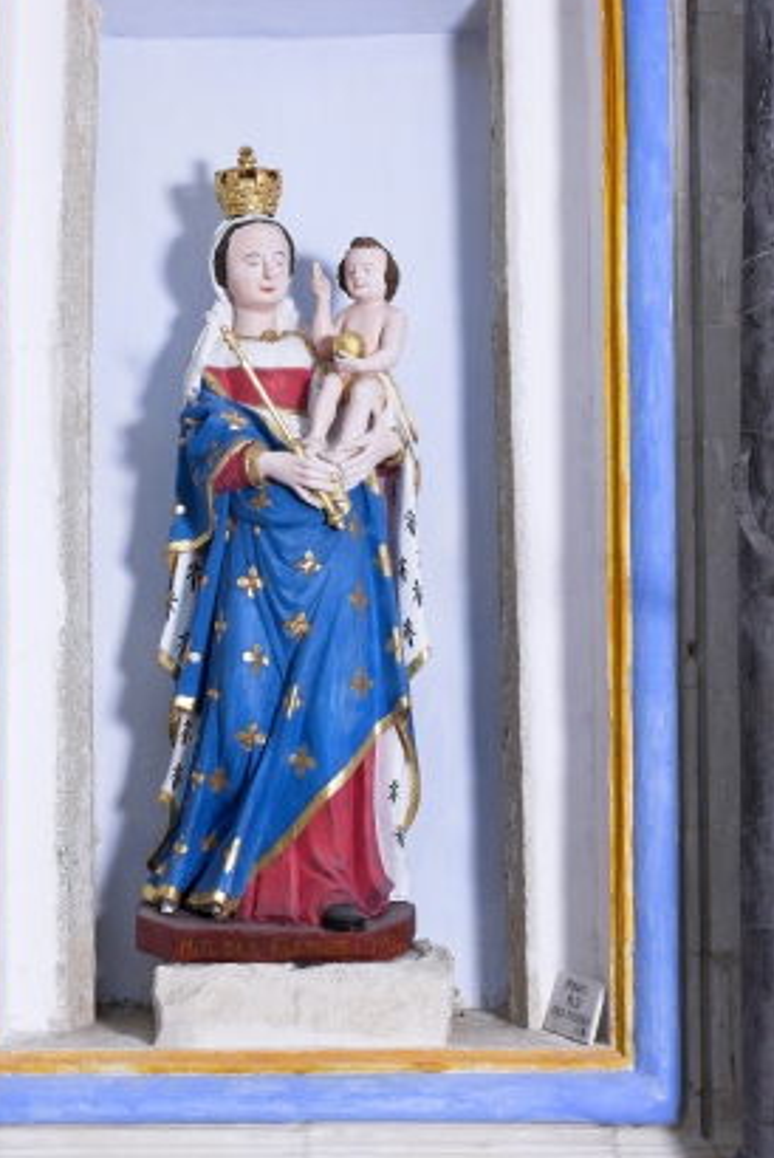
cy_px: 463
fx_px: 2113
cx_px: 292
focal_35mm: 66
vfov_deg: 30.6
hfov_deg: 20.7
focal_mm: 35
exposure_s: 1/60
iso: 100
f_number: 10
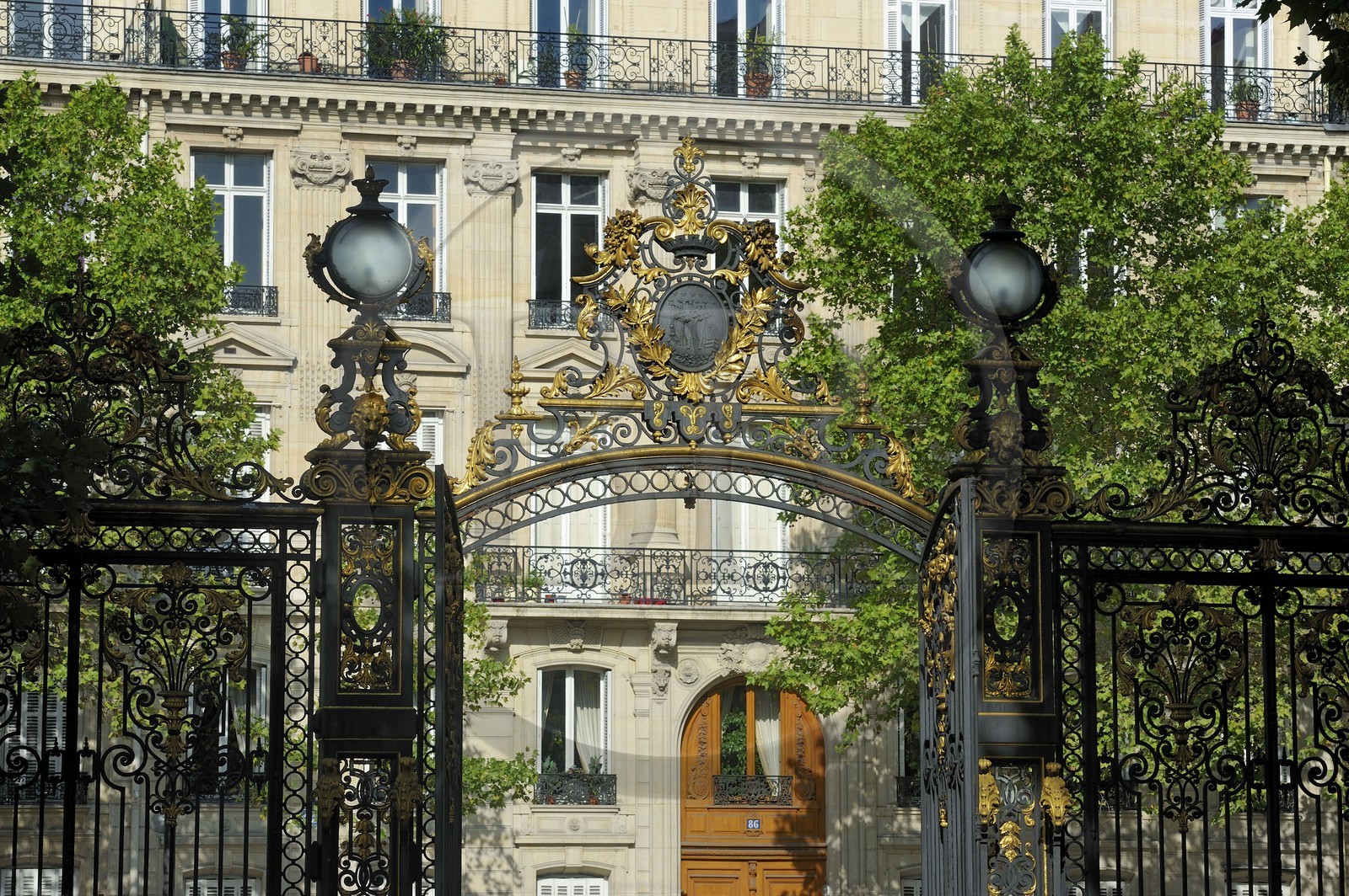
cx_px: 674
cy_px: 448
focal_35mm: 112
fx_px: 4193
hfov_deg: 18.3
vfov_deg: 12.2
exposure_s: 1/200
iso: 200
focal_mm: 112
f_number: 11
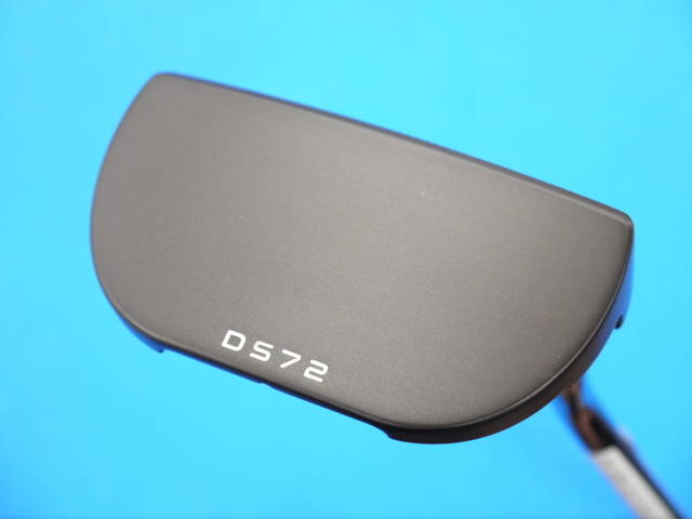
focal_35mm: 84
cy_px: 260
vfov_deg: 17.6
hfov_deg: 23.3
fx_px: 1679
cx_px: 346
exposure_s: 1/60
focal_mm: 42
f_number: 5.6
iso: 800
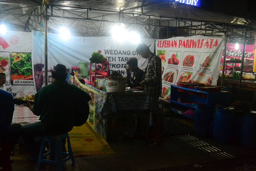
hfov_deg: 53.1
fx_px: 256
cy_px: 86
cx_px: 128
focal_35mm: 36
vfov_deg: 36.9
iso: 3200
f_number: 5
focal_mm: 24
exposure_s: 1/200
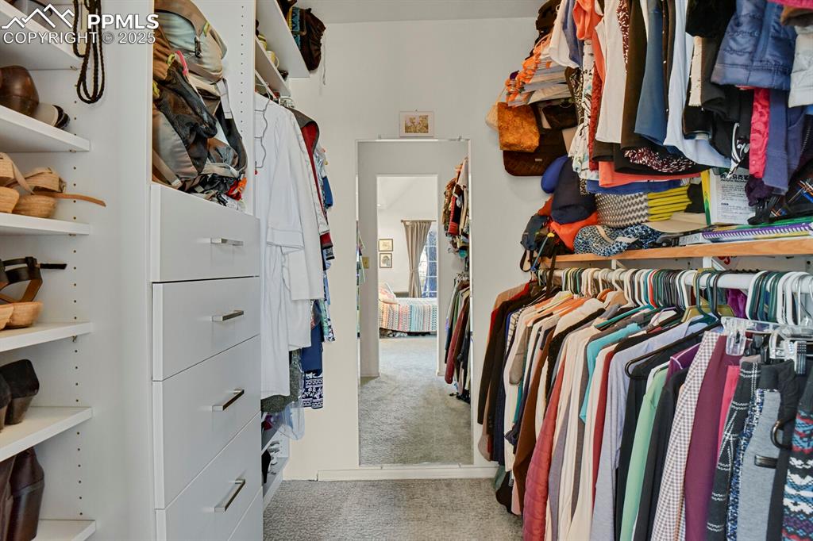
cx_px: 406
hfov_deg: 93.3
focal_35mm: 17
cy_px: 270
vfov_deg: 70.4
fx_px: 384
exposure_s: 1/6
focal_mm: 17
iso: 12800
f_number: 8
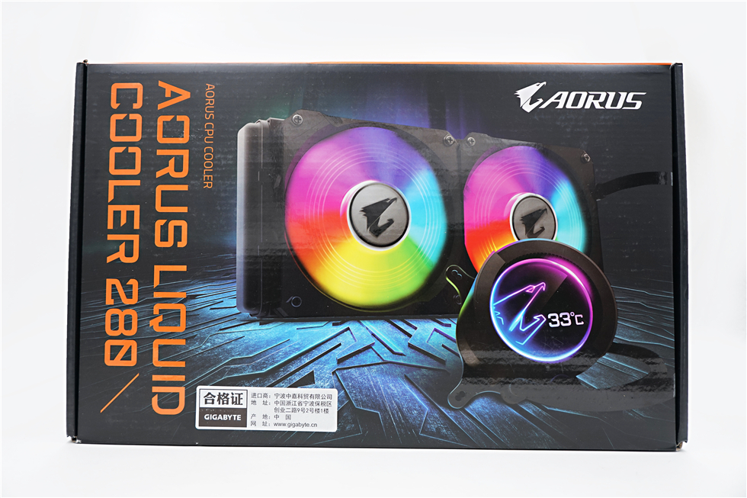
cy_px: 249
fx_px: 581
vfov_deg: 46.4
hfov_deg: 65.5
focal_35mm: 28
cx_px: 374
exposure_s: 1/60
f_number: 4.5
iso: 125
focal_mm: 28
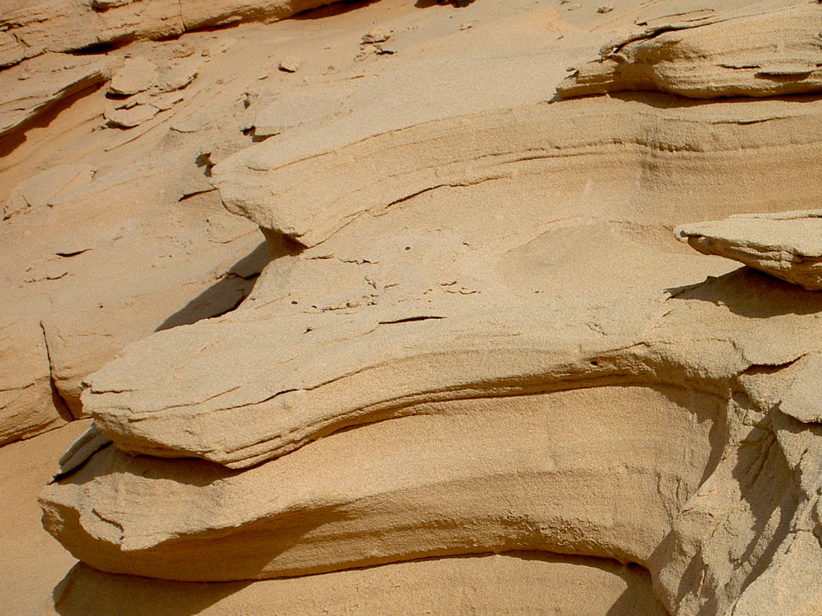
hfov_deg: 13.5
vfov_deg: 10.1
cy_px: 419
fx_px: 3466
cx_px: 565
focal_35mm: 146
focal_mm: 16.8
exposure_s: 1/320
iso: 50
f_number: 8.3
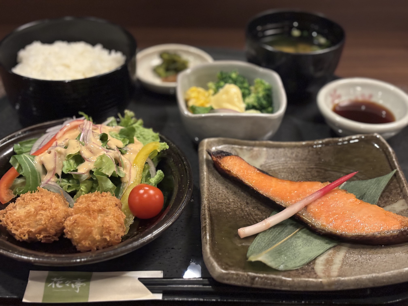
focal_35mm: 52
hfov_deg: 36.8
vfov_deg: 28.0
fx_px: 613
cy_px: 153
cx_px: 204
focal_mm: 5.96
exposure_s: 1/25
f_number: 1.6
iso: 320
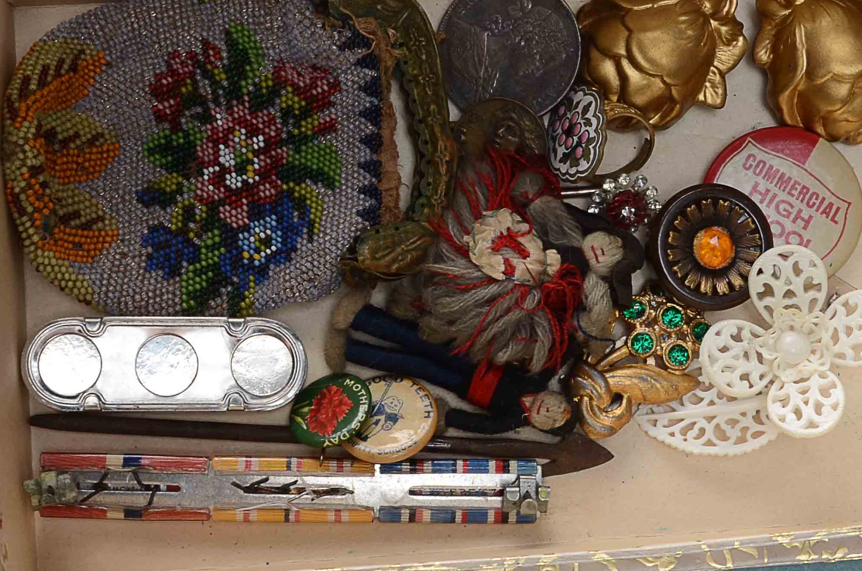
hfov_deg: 24.8
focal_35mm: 81
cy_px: 328
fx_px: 1935
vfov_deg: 16.8
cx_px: 665
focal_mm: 22
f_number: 10
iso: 100
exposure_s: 1/80
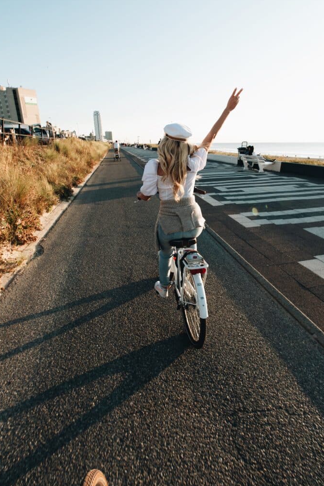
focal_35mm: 19
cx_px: 180
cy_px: 244
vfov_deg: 86.9
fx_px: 256
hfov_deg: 64.4
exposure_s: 1/400
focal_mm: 9
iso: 200
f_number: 4
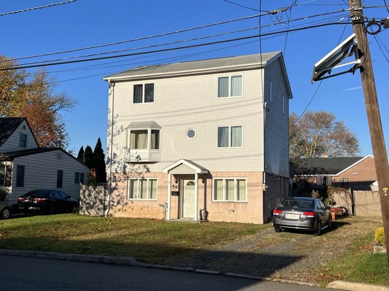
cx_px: 194
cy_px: 146
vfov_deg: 40.7
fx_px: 393
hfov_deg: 52.6
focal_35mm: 35
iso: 50
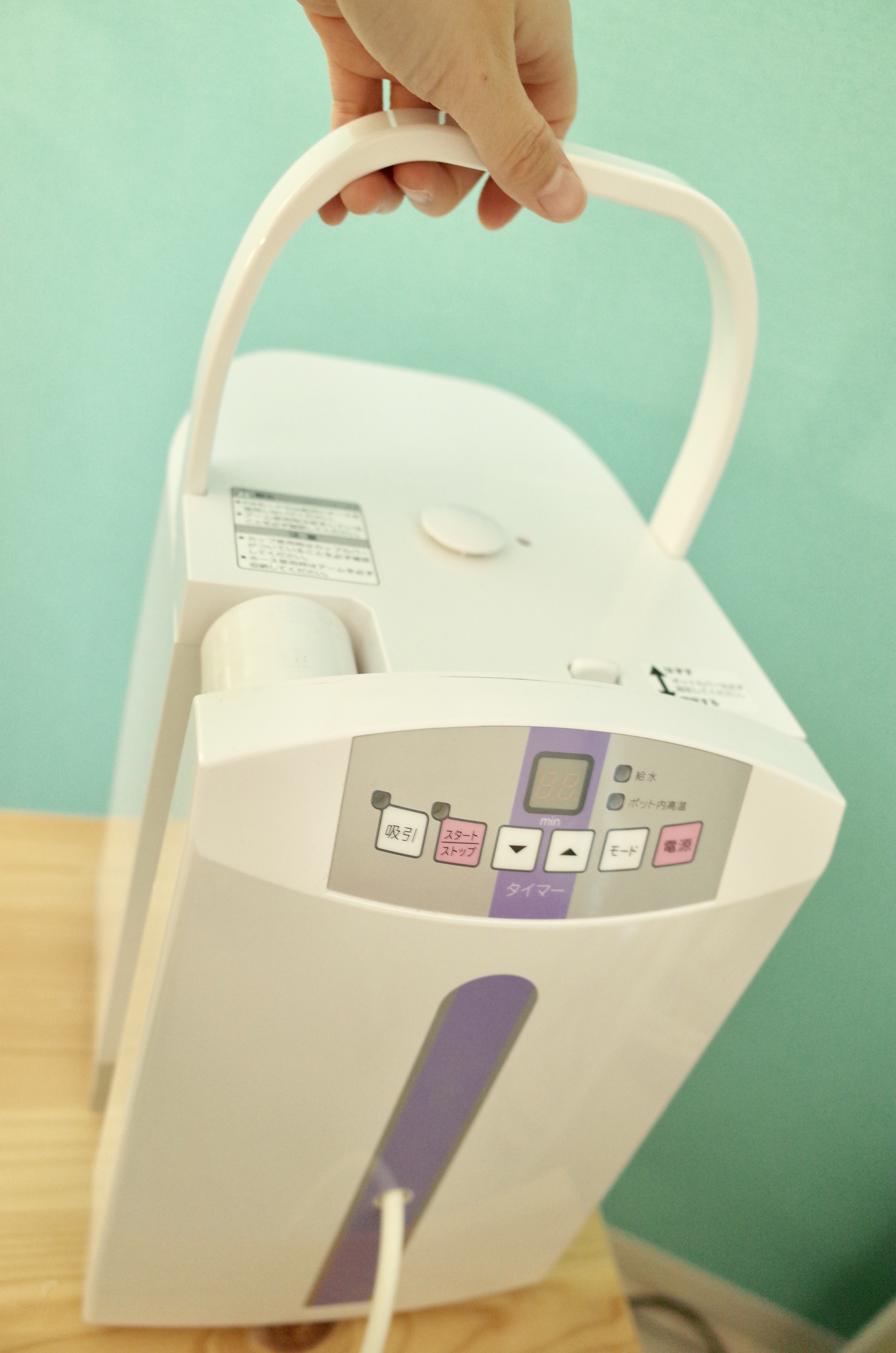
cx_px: 448
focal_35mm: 28
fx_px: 1050
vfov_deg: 65.6
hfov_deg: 46.2
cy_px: 676
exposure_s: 1/40
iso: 800
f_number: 2.8
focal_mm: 18.3
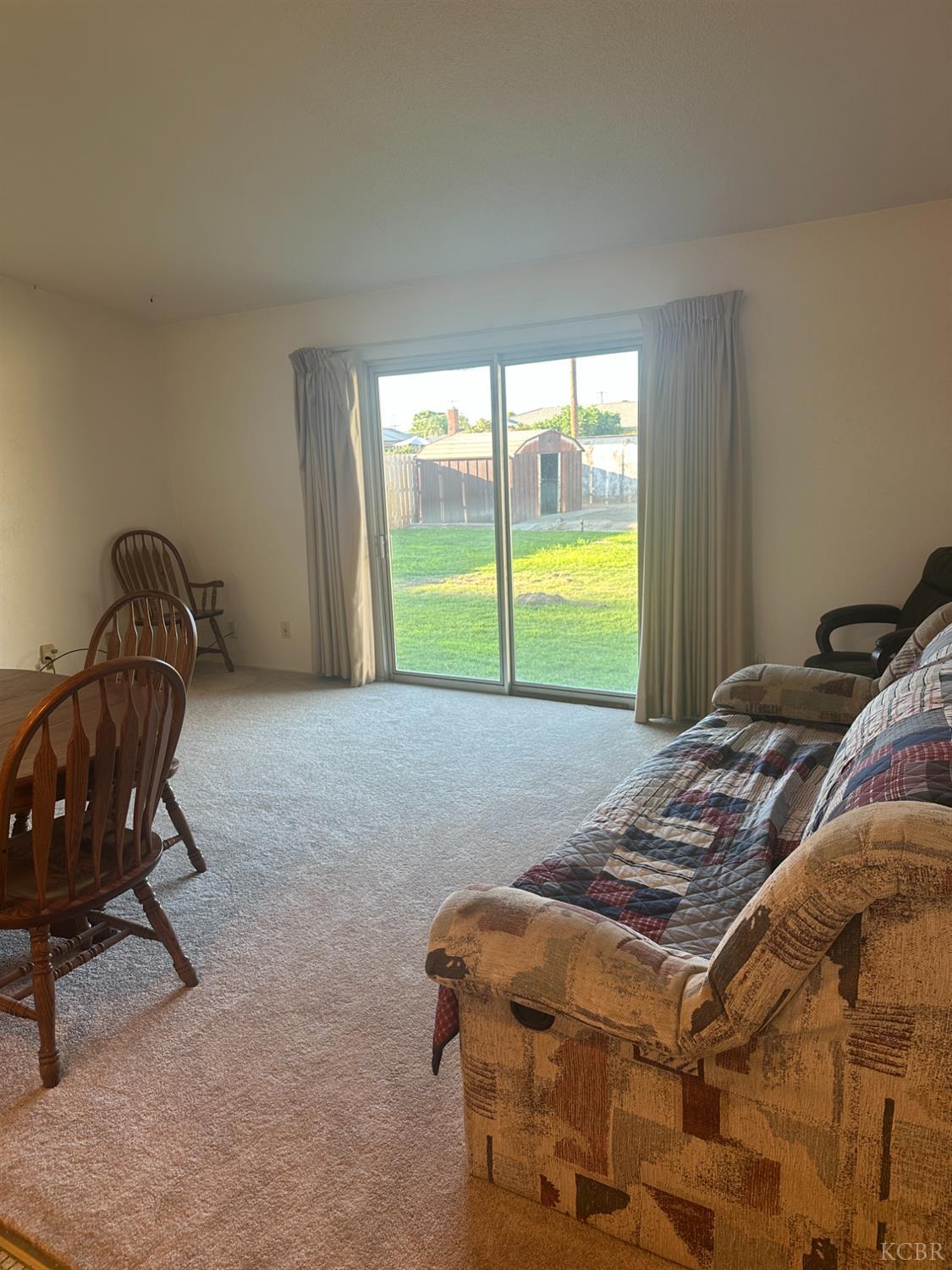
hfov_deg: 56.8
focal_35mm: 24
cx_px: 476
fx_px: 880
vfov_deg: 71.6
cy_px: 635
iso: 80
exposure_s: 1/120
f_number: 1.78
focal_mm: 6.86
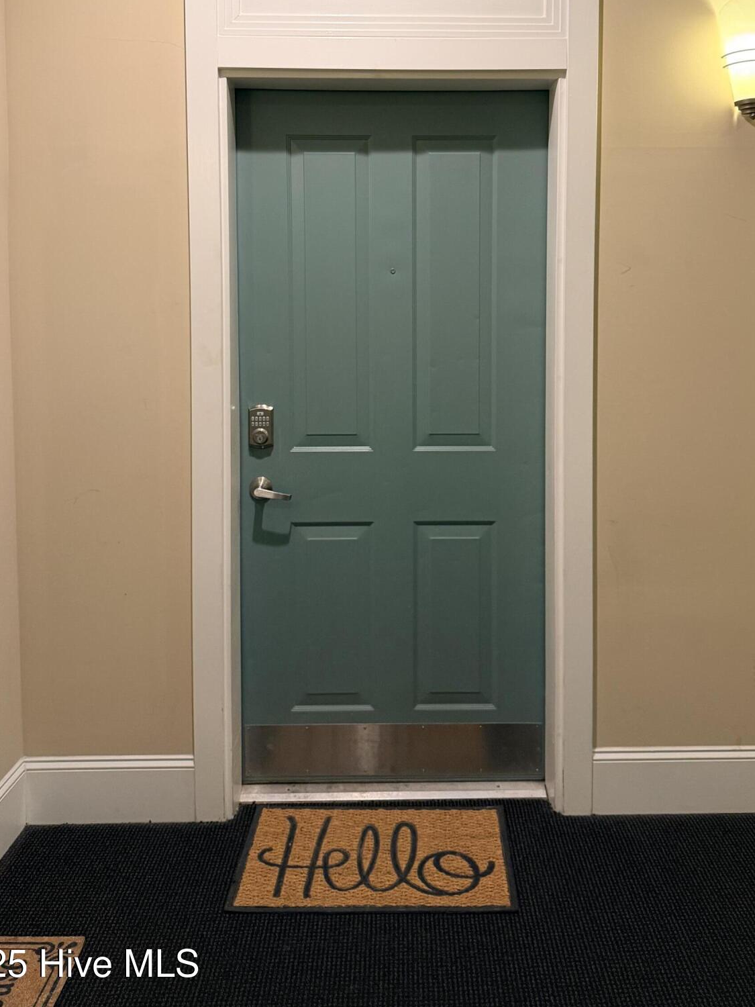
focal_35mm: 32
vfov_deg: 55.9
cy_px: 354
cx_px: 416
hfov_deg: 44.1
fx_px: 931
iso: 250
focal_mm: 6.76
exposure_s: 1/60
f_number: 1.78
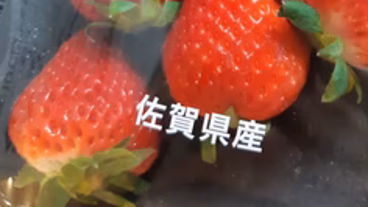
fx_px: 469
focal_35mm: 48
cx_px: 229
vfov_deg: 21.8
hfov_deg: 42.6
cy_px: -79
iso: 250
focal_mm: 3.93
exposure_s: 1/25
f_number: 1.7
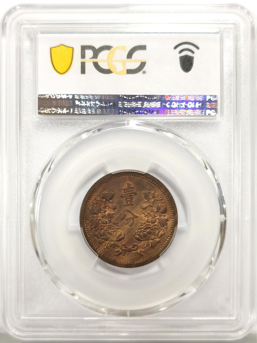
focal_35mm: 54
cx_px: 128
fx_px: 535
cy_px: 172
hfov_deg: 27.0
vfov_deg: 35.5
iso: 160
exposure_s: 1/100
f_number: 16
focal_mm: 5.56
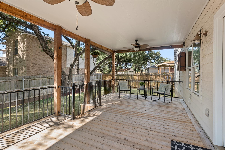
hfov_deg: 96.7
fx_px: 100
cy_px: 75
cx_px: 112
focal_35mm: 16
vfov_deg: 73.7
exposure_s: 1/30
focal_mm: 16
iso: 250
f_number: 8
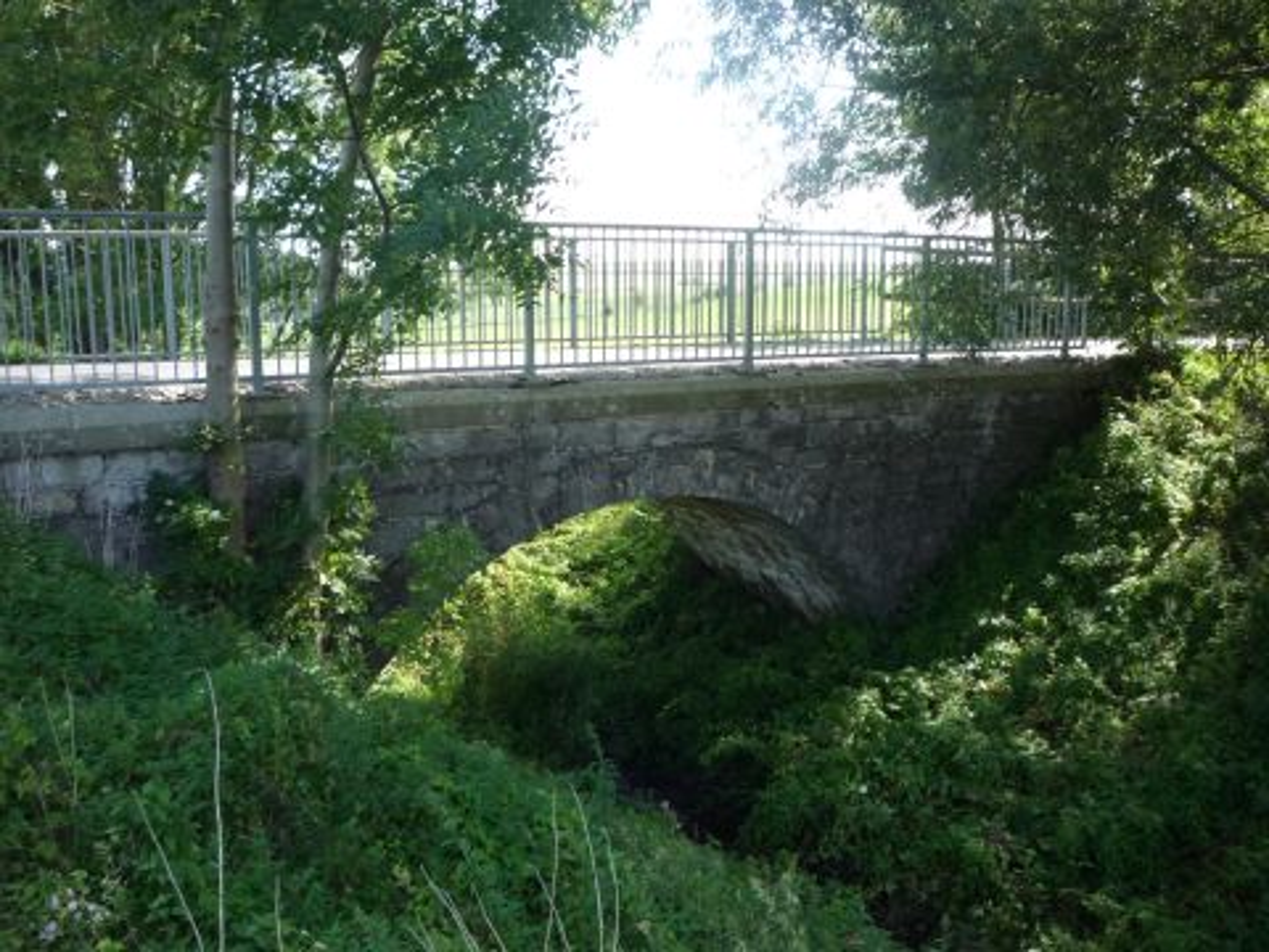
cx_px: 634
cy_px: 476
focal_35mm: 32
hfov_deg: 56.8
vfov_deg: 44.2
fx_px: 1173
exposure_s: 1/200
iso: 200
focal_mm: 5.2
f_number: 3.5
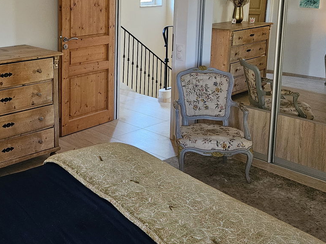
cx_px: 87
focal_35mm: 48
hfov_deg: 38.8
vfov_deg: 29.6
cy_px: 48
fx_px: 452
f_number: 1.8
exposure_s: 1/50
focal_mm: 5.4
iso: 500
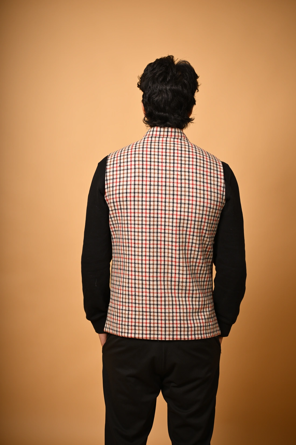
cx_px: 148
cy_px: 222
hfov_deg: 27.0
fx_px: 617
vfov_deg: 39.6
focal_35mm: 50
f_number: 2.2
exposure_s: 1/1250
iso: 200
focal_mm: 50
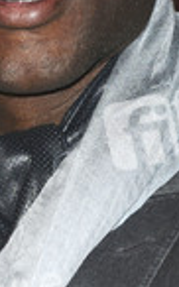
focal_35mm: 649
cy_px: 26
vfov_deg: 3.2
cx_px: 27
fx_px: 5079
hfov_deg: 2.0
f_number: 4.5
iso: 320
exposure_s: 1/160
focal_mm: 155
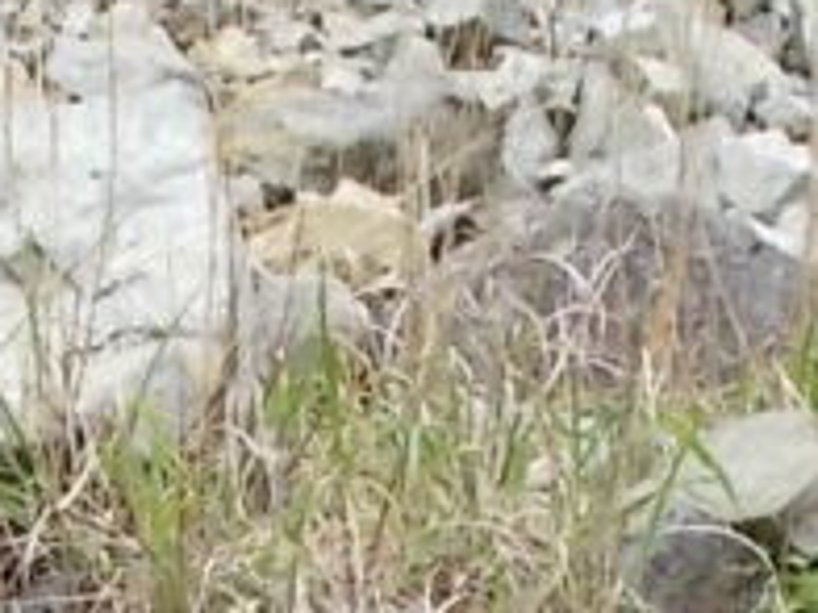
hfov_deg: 14.4
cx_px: 88
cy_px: 1314
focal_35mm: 136
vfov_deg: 9.9
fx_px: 3214
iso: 80
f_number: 3.2
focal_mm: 4.6
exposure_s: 1/160
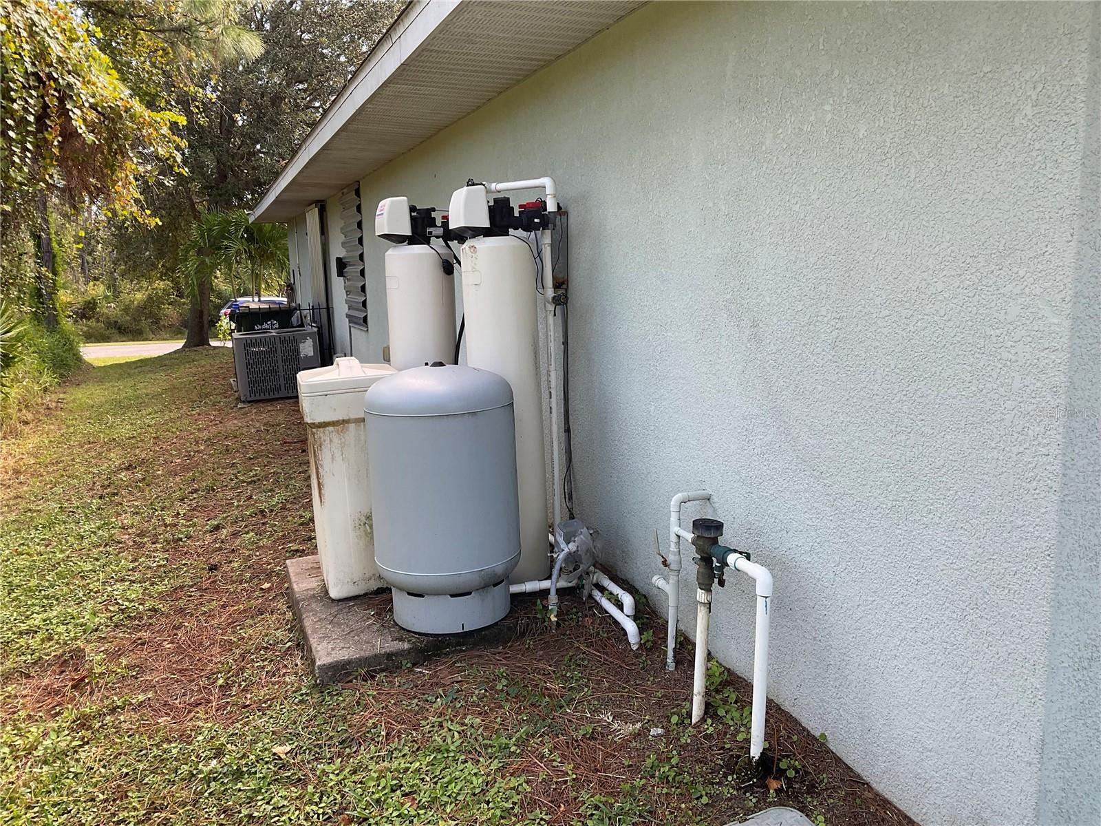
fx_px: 922
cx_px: 550
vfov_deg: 48.2
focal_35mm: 29
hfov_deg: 61.7
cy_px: 413
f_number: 1.8
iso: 20
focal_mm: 3
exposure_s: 1/122
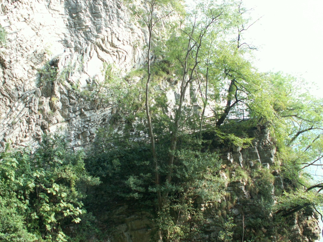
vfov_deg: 40.7
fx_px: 327
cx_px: 162
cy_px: 121
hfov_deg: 52.6
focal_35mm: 35
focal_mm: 5.86
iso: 50
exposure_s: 1/40
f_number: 2.8
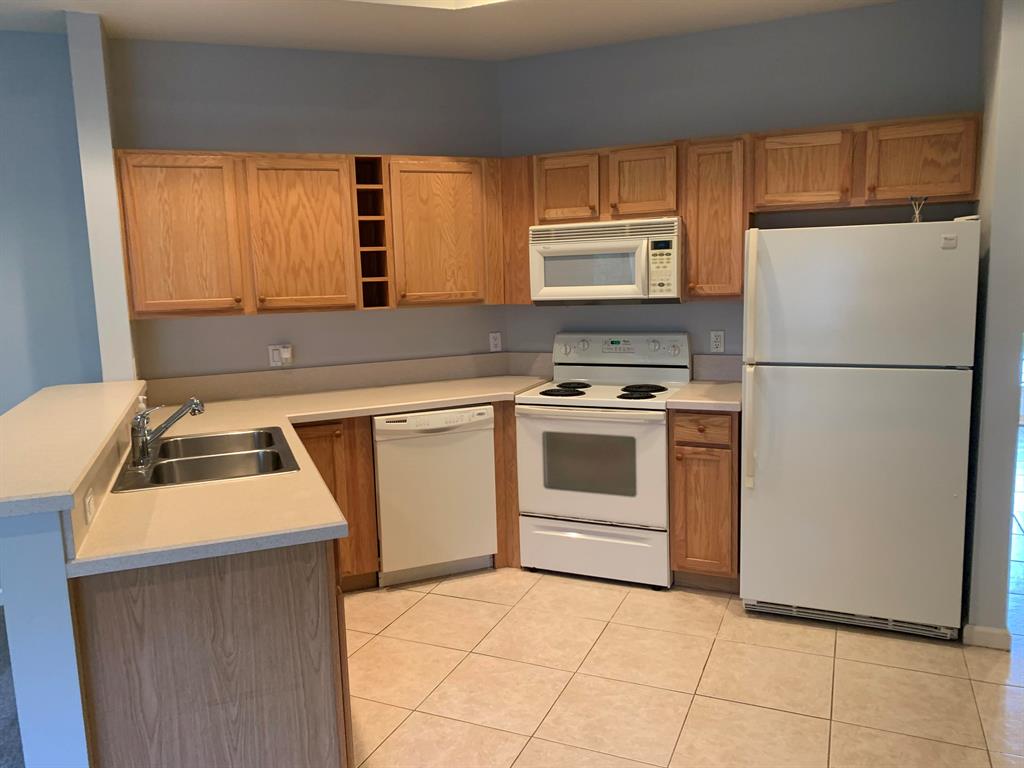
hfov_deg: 67.3
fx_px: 769
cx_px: 512
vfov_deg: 53.1
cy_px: 384
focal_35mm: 26
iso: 200
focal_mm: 4.25
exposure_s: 1/60
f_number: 1.8
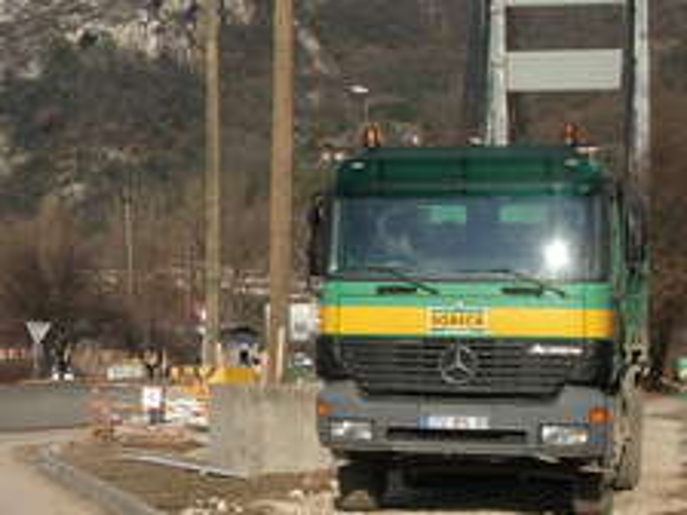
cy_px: 273
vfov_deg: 14.5
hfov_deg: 18.5
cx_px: -86
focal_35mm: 102
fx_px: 2024
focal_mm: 6.3
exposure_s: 1/703
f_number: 4.9
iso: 79
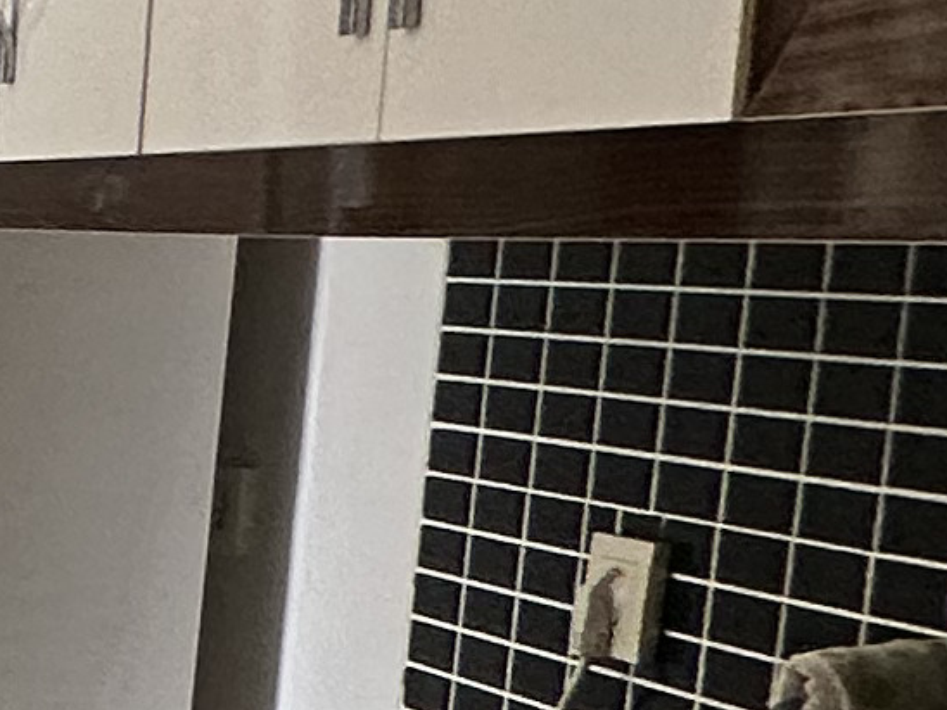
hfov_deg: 9.8
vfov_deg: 14.1
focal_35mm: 103
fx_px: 2818
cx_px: -2304
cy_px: 717
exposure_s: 1/146
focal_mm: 2.22
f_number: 2.2
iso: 40
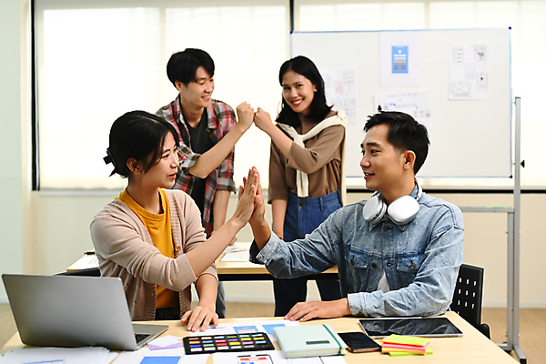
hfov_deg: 39.6
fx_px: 758
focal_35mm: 50
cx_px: 273
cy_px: 182
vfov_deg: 27.0
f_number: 2.8
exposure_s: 1/250
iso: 500
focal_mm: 50
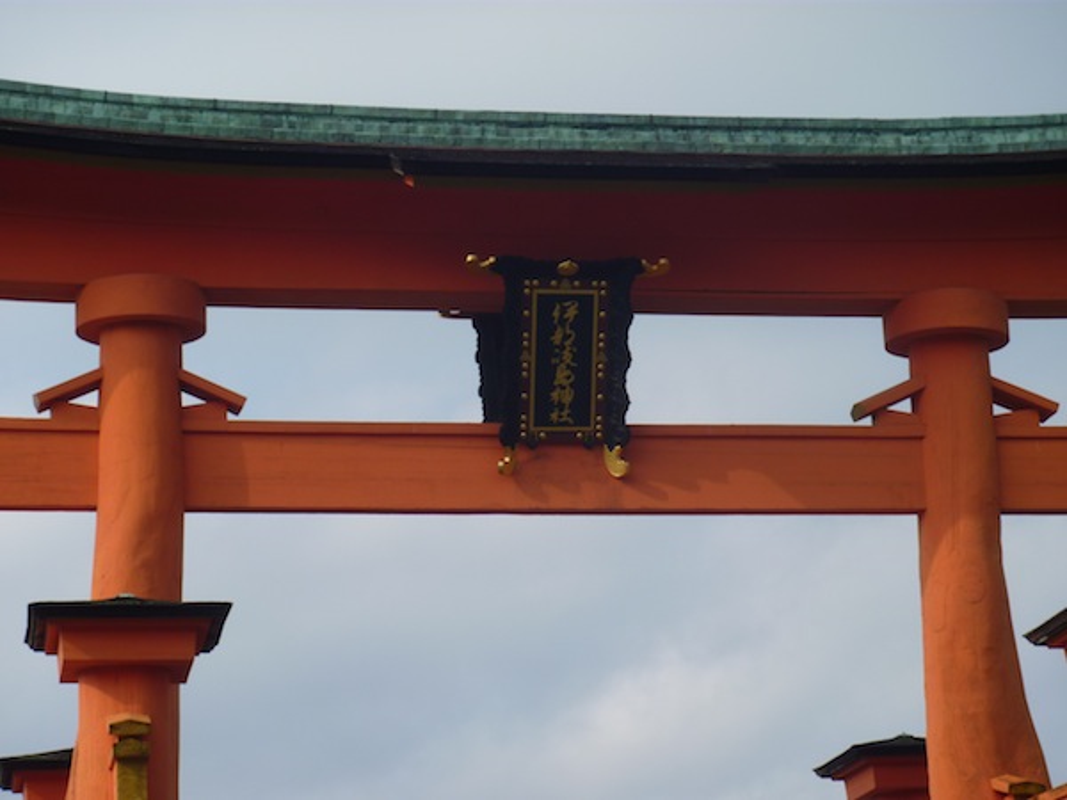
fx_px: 3668
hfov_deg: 16.6
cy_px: 400
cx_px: 534
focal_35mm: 119
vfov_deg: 12.5
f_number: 7.1
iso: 80
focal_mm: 21.2
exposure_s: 1/200
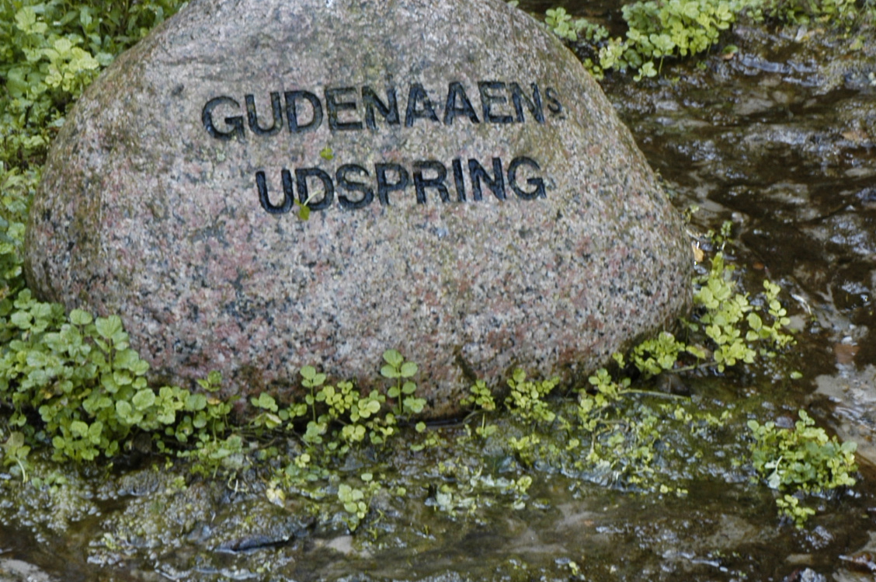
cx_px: 404
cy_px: 152
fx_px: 3329
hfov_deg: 15.0
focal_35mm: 137
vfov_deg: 10.0
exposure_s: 1/25
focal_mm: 46
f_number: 8
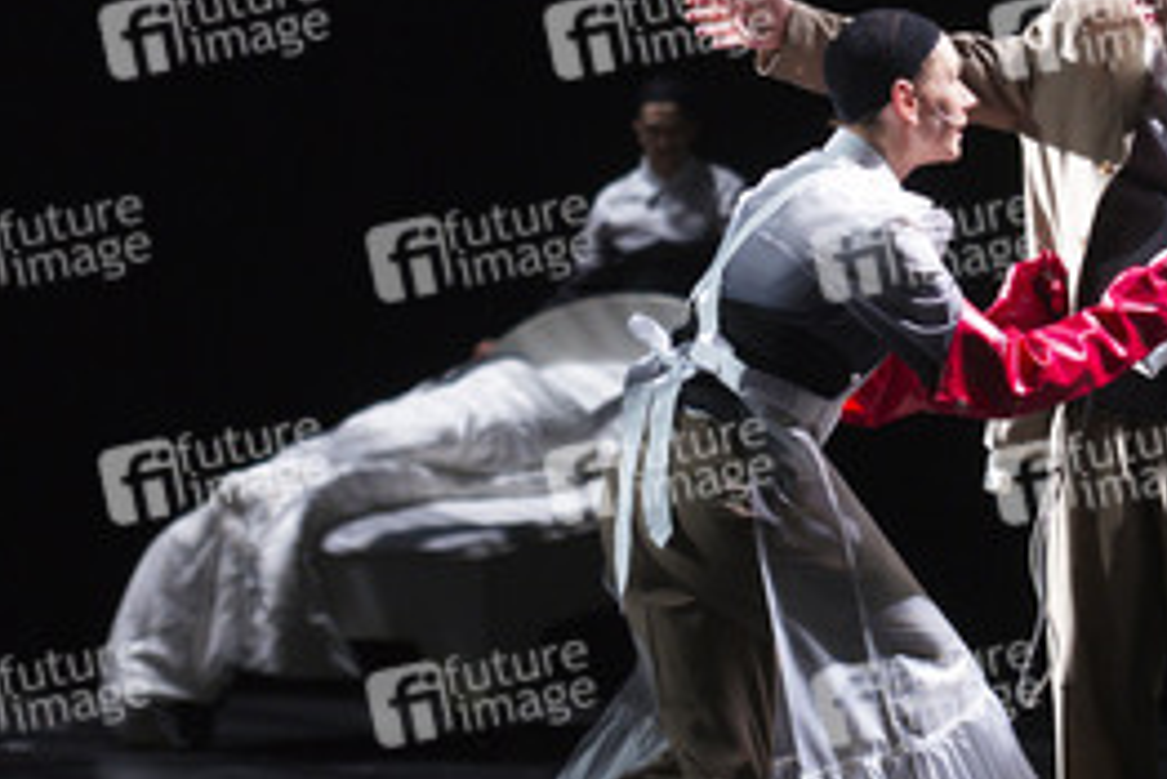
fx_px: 4573
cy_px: 361
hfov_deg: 14.4
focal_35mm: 141
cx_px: 987
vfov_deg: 9.7
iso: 1600
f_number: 2.8
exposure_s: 1/125
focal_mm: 82
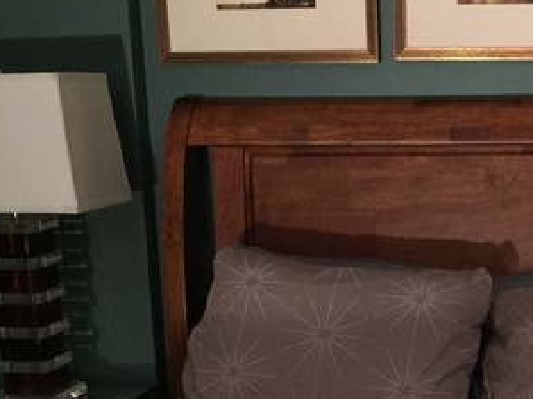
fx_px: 1169
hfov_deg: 25.0
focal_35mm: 76
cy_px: 343
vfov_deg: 19.1
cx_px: 472
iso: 80
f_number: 2.2
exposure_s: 1/4
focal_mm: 4.15
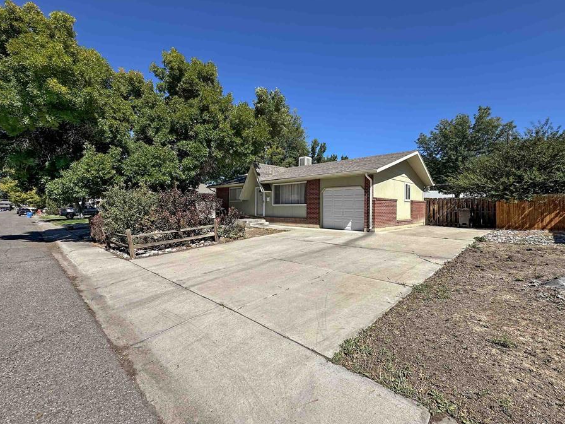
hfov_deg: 94.5
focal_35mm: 16
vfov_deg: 78.1
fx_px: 261
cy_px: 208
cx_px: 275
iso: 50
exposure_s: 1/2353
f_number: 2.2
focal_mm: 2.22
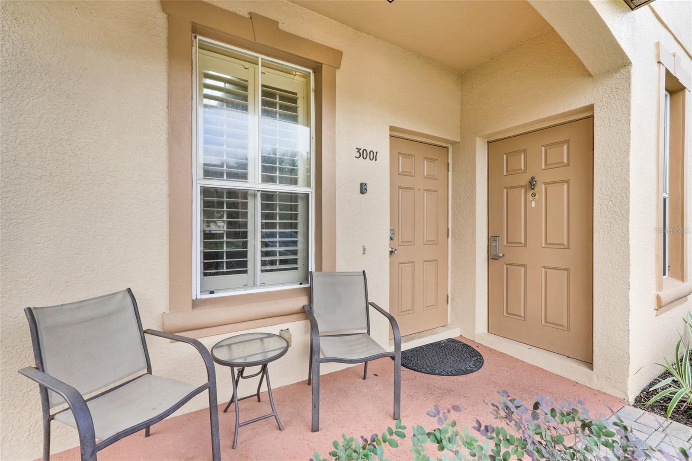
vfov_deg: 73.7
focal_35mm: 16
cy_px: 230
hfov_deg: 96.7
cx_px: 346
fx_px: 307
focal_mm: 16
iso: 250
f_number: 9
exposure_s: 1/60
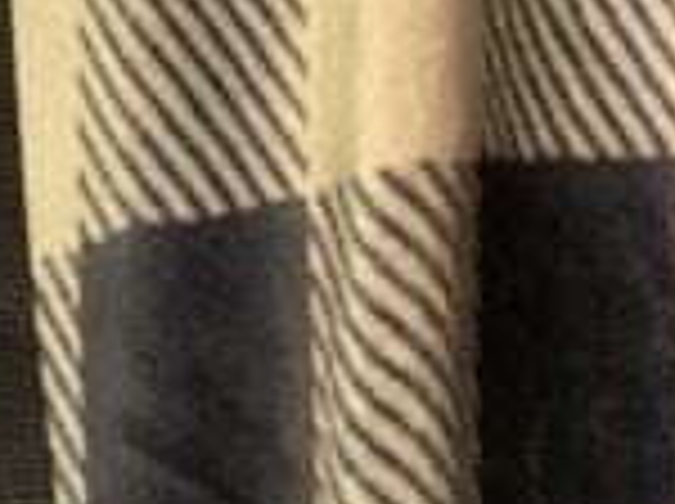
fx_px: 3018
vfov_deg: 9.5
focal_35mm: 155
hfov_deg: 12.3
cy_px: 117
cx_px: -238
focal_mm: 3
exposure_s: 1/30
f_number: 1.8
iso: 500
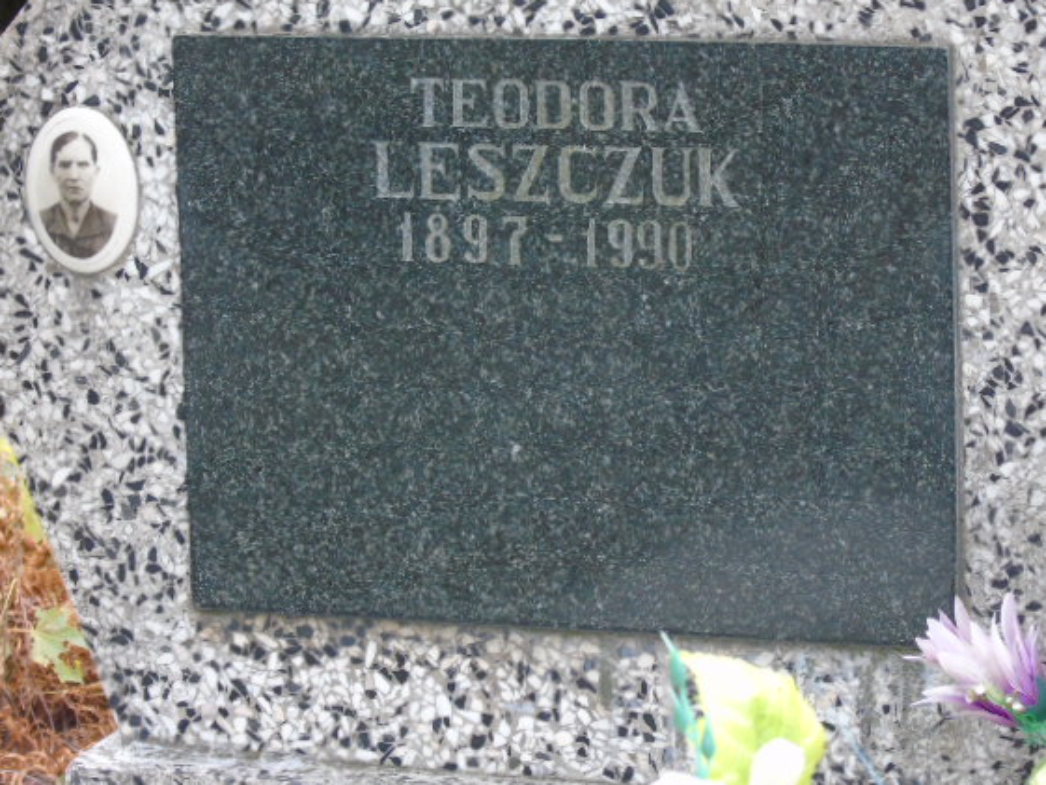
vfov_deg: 9.2
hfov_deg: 12.2
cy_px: 392
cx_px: 591
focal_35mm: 162
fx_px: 4896
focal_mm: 25
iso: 400
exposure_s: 1/100
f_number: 4.7
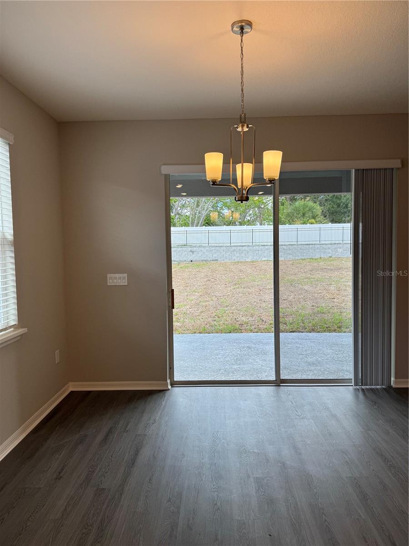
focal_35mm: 24
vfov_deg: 71.6
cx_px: 204
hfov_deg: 56.8
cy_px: 273
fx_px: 378
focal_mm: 6.76
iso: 80
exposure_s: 1/379
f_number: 1.78
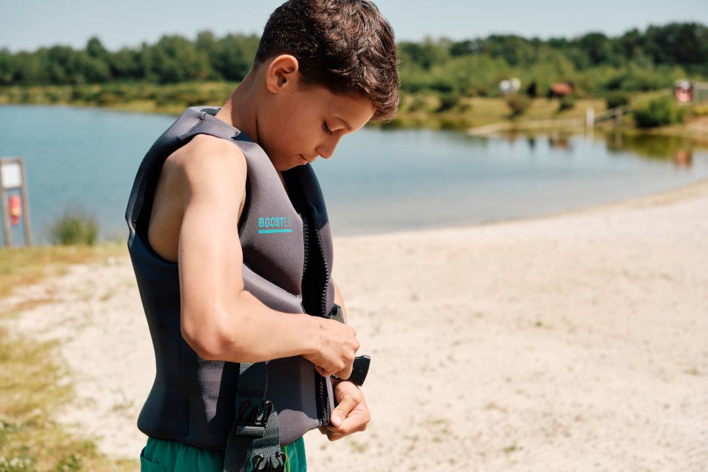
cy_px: 236
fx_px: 983
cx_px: 354
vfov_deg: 27.0
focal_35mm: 50
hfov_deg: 39.6
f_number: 3.2
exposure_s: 1/2000
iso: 200
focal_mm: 33
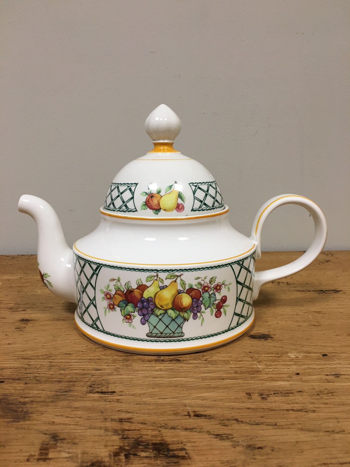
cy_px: 234
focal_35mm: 29
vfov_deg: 61.7
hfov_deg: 48.2
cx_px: 175
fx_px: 391
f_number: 2.2
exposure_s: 1/33
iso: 50
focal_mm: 4.15
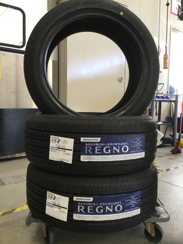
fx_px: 219
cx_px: 92
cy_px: 122
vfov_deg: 58.4
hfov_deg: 45.4
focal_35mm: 31
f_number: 2.4
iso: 32
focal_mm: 3.3
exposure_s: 1/40
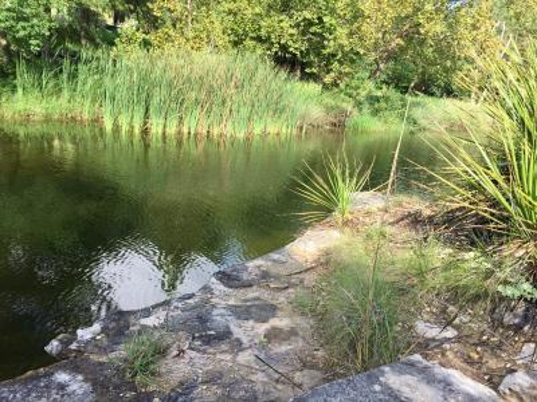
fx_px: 450
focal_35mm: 29
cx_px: 268
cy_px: 201
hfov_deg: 61.7
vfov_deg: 48.2
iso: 32
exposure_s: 1/599
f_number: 2.2
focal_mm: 4.15
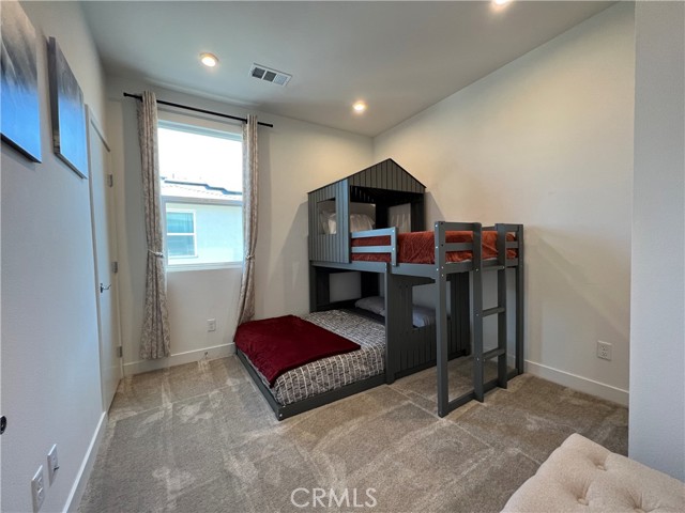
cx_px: 342
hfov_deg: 106.2
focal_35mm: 13
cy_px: 256
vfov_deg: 89.9
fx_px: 257
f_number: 1.8
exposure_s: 1/120
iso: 160
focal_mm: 1.57
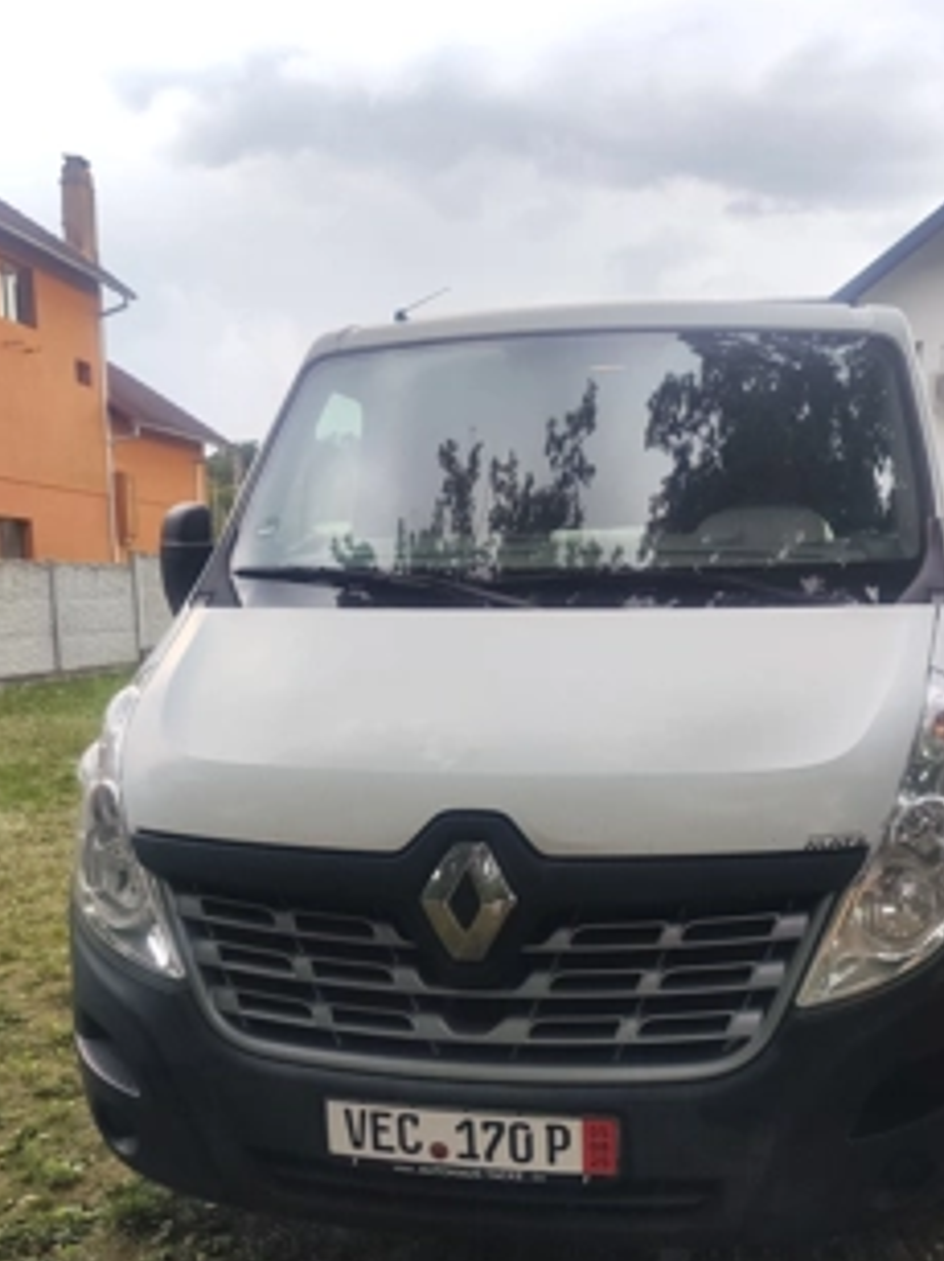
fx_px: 1092
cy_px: 752
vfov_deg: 59.5
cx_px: 591
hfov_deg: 46.4
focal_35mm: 30
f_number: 1.69
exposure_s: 1/100
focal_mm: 7.01
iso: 92
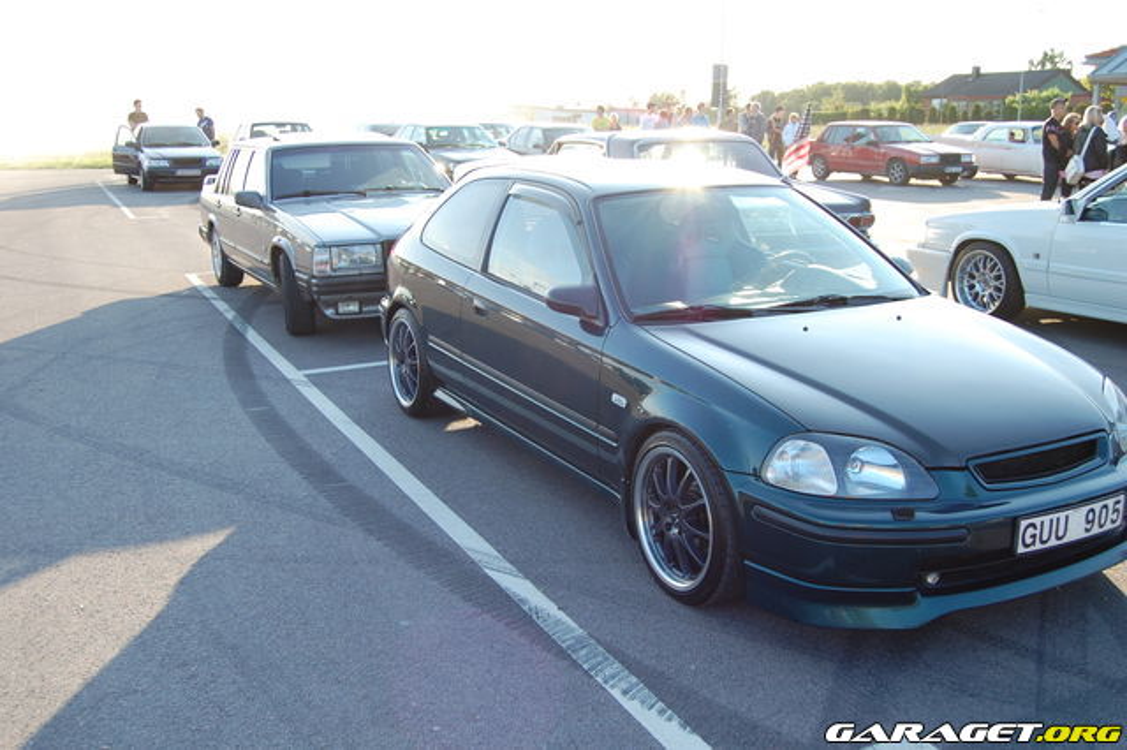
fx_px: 1079
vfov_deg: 38.3
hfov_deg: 55.1
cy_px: 375
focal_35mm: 34
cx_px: 564
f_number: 5.6
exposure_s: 1/125
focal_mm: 23
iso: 200
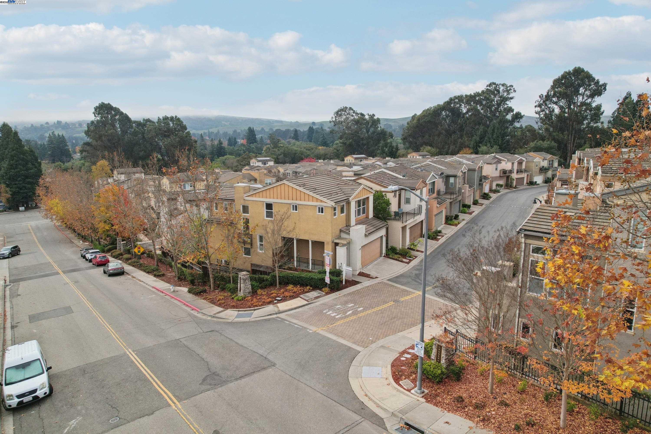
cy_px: 217
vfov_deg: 57.2
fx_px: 398
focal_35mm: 22
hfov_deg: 78.6
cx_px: 326
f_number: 2.8
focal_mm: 8.4
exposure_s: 1/200
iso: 110
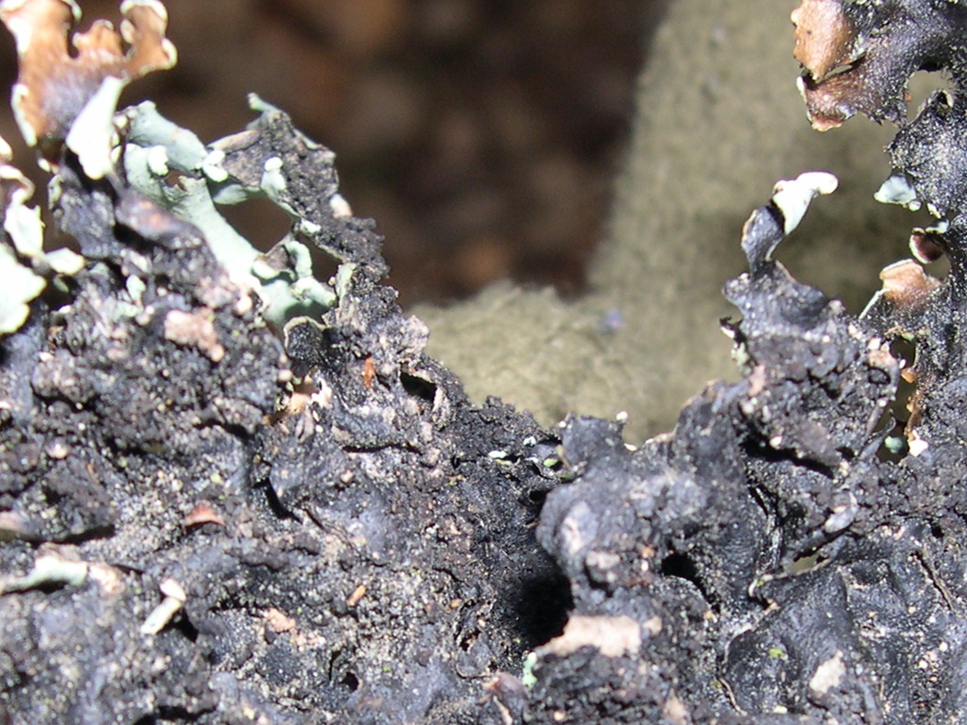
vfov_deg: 17.8
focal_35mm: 81
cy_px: 717
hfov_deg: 24.1
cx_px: 495
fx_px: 2262
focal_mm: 8
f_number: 7.6
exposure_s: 1/30
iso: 100
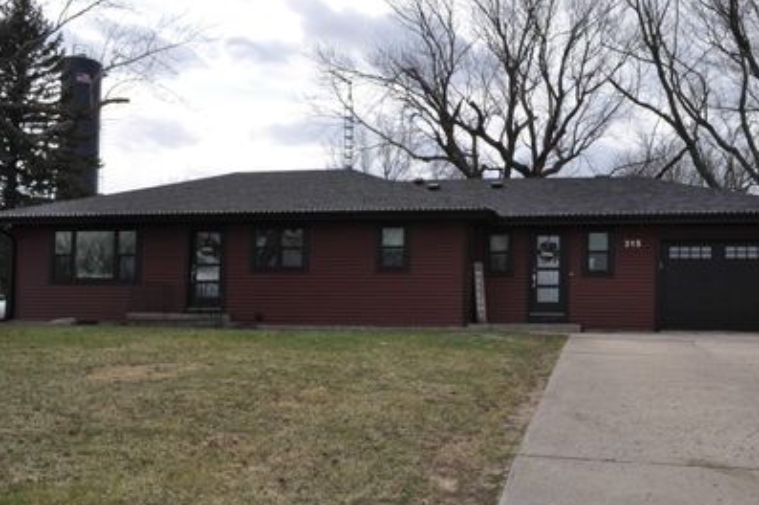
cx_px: 442
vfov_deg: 38.7
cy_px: 298
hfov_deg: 55.6
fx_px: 716
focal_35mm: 34
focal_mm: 18
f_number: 14
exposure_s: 1/200
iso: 200
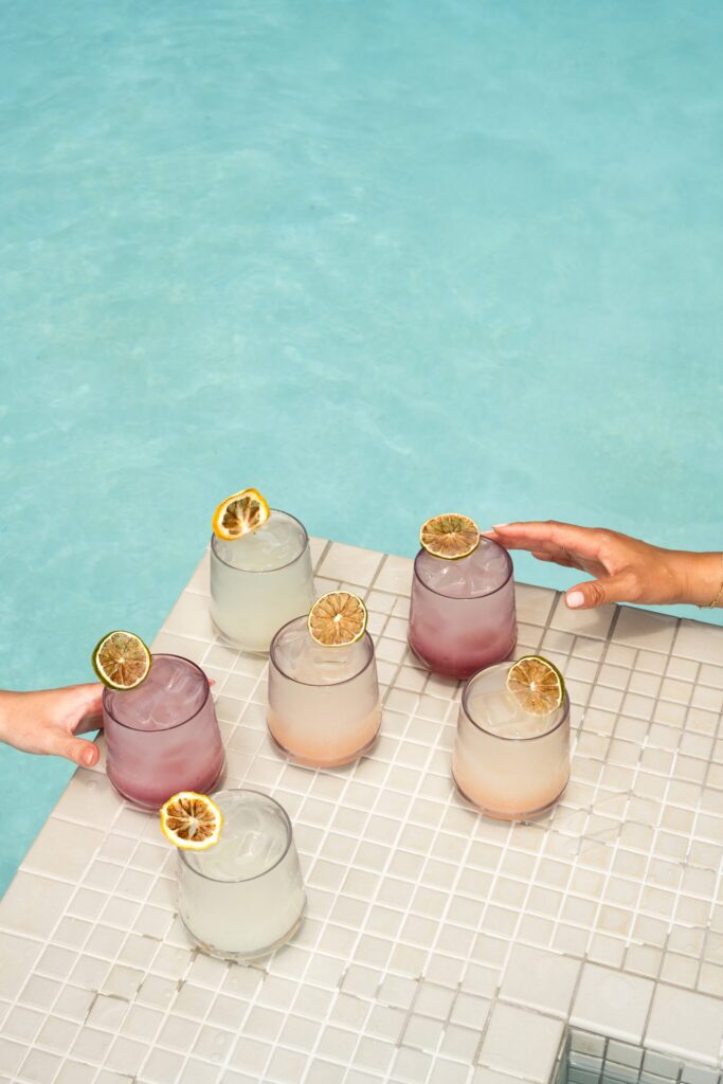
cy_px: 542
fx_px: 1596
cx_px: 362
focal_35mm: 53
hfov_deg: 25.5
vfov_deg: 37.5
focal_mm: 53
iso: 100
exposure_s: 1/200
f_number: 10
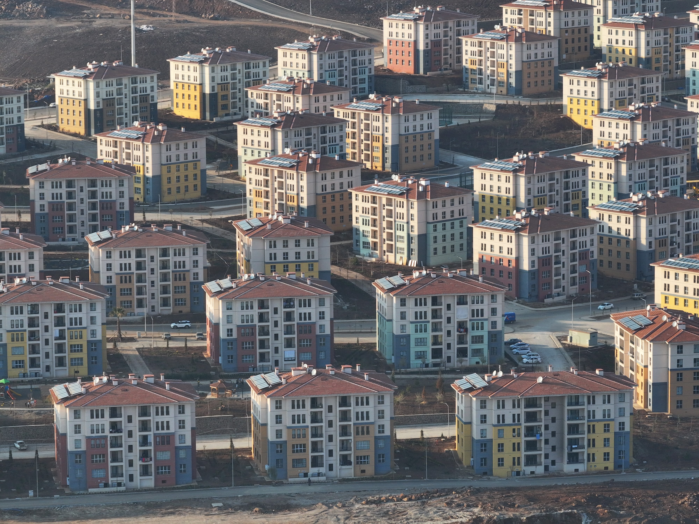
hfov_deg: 11.9
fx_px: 3352
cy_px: 262
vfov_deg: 8.9
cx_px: 350
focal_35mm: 166
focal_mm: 30.71
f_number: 3.4
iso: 100
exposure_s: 1/400
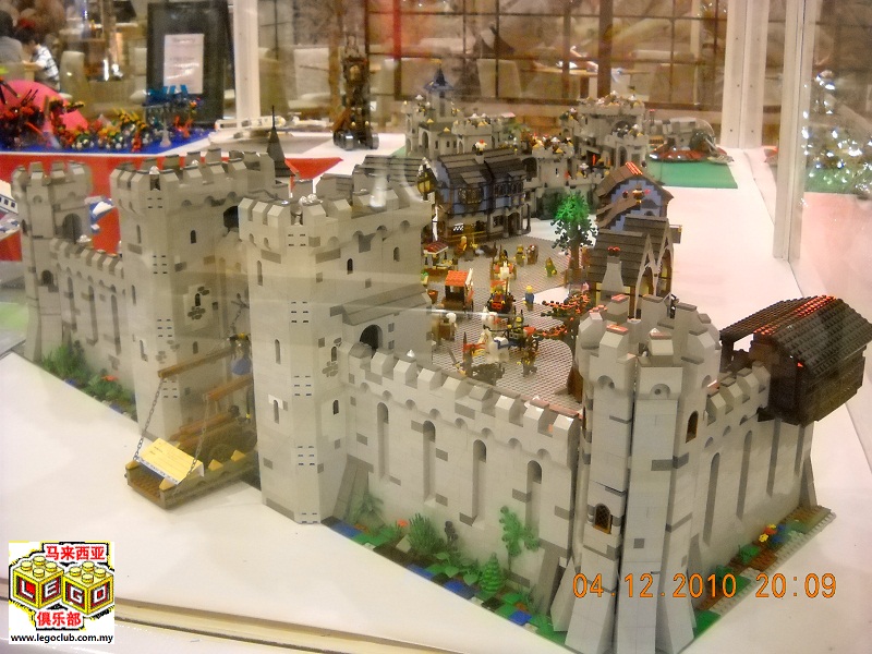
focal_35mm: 41
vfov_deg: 35.1
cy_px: 327
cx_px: 436
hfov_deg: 45.8
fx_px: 1033
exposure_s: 1/49
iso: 800
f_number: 3.1
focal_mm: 6.72
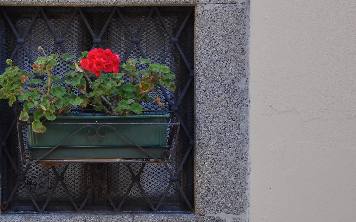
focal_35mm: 103
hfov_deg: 20.0
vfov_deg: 12.7
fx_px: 999
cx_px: 81
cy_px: 124
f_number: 5.6
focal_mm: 38
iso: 280
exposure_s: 1/125
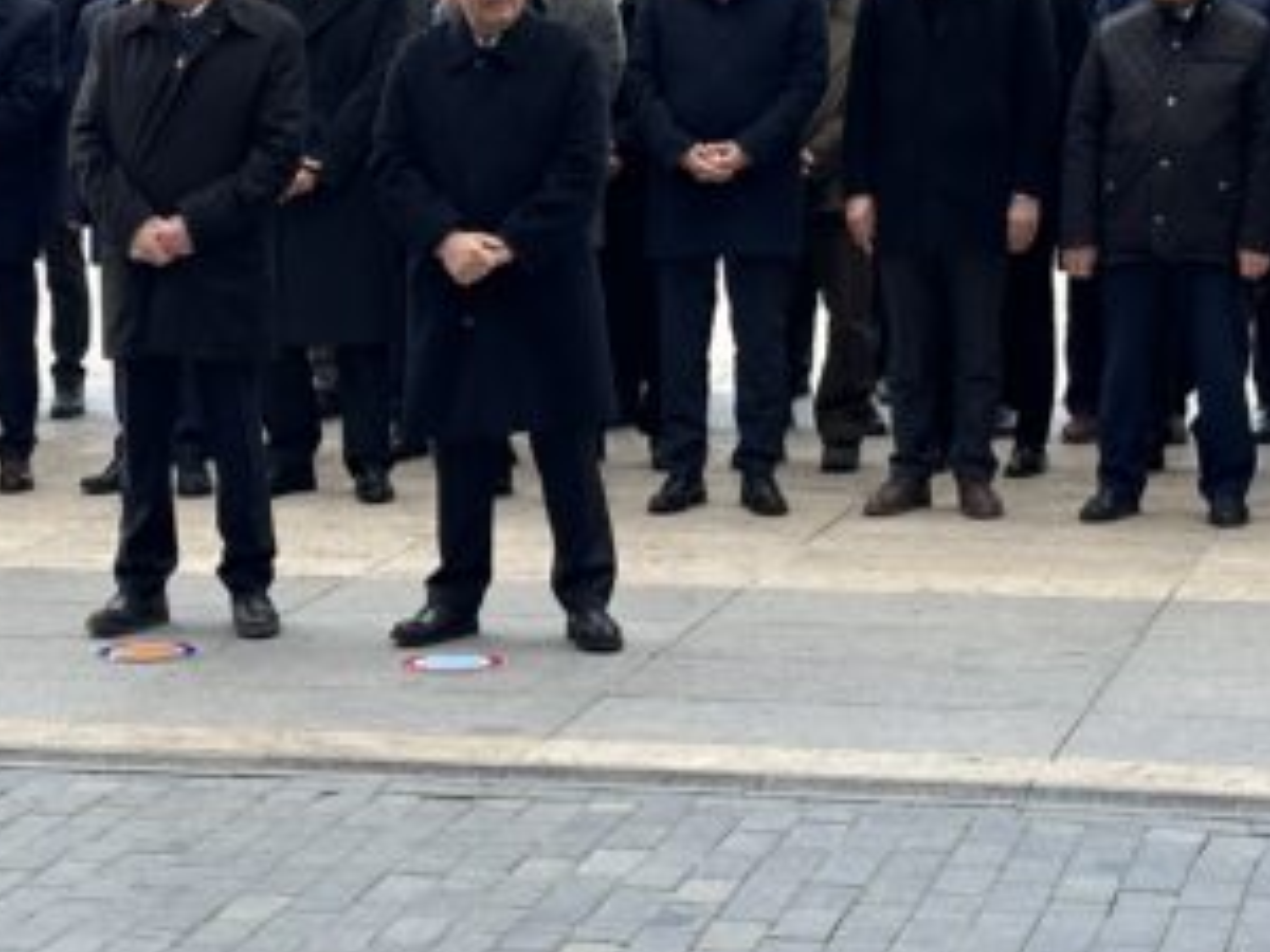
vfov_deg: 12.3
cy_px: 518
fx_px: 4403
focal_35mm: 120
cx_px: 165
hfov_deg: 16.2
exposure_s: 1/529
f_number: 1.78
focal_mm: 6.86
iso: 64
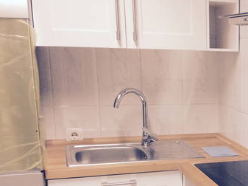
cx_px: 276
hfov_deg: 26.3
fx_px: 487
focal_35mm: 68
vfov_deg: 21.0
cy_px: 176
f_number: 2.2
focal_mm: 4.15
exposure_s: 1/33
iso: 64
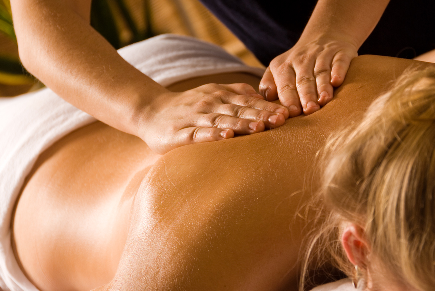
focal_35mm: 208
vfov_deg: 6.6
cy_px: 135
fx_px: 2513
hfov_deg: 9.9
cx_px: 247
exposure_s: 1/250
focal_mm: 105
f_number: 5.3
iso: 100
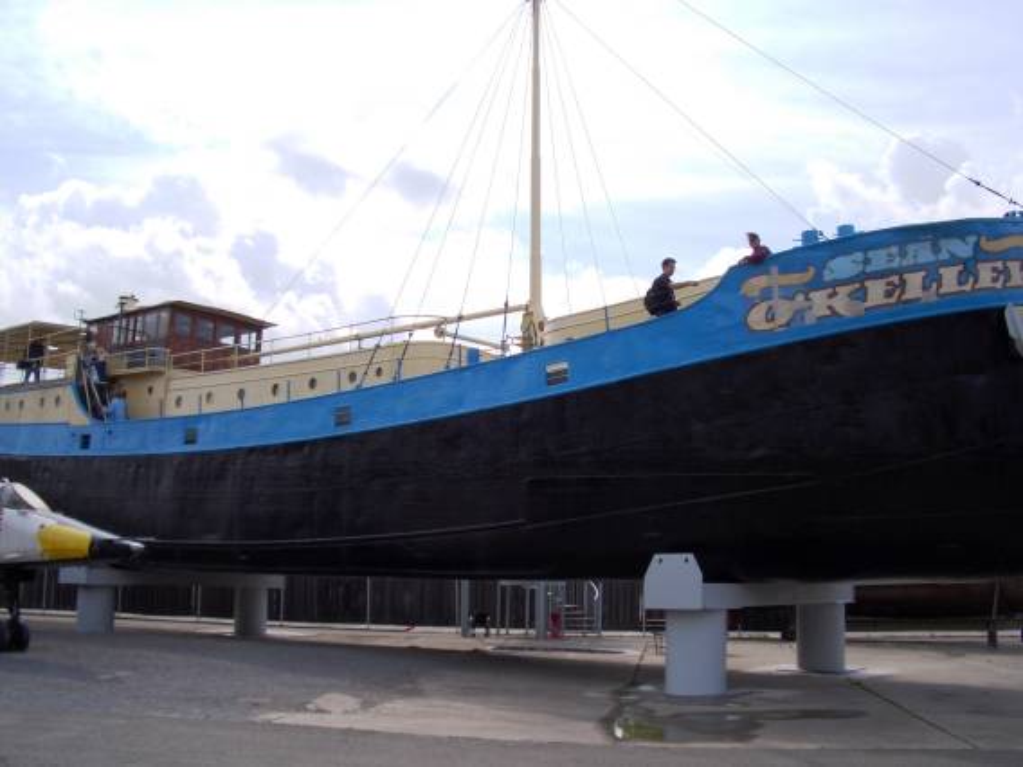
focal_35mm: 35
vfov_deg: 40.7
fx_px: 1034
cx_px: 512
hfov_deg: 52.6
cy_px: 384
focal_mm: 5.8
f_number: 4.3
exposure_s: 1/640
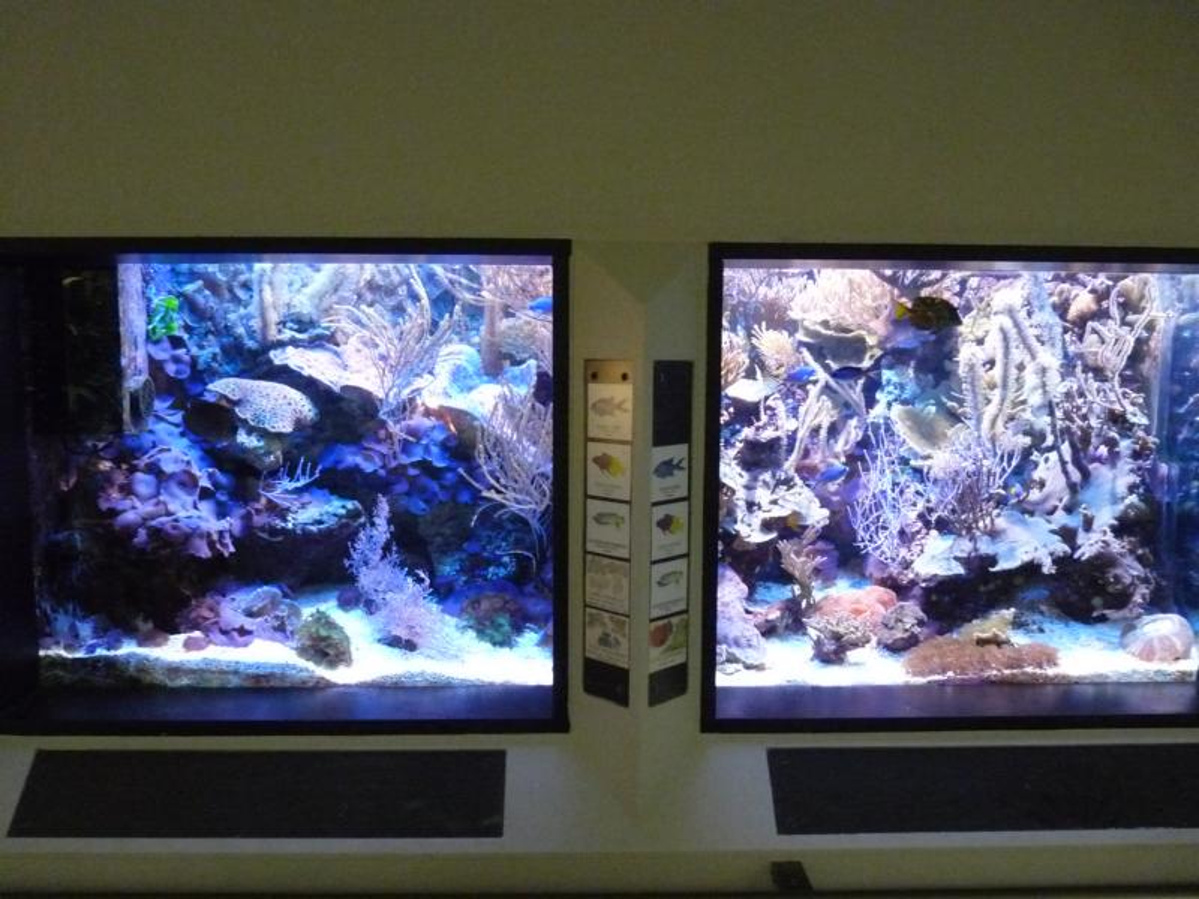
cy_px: 450
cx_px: 600
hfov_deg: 65.3
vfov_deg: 51.4
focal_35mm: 27
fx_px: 935
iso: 800
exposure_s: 1/30
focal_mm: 4.8
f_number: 2.8
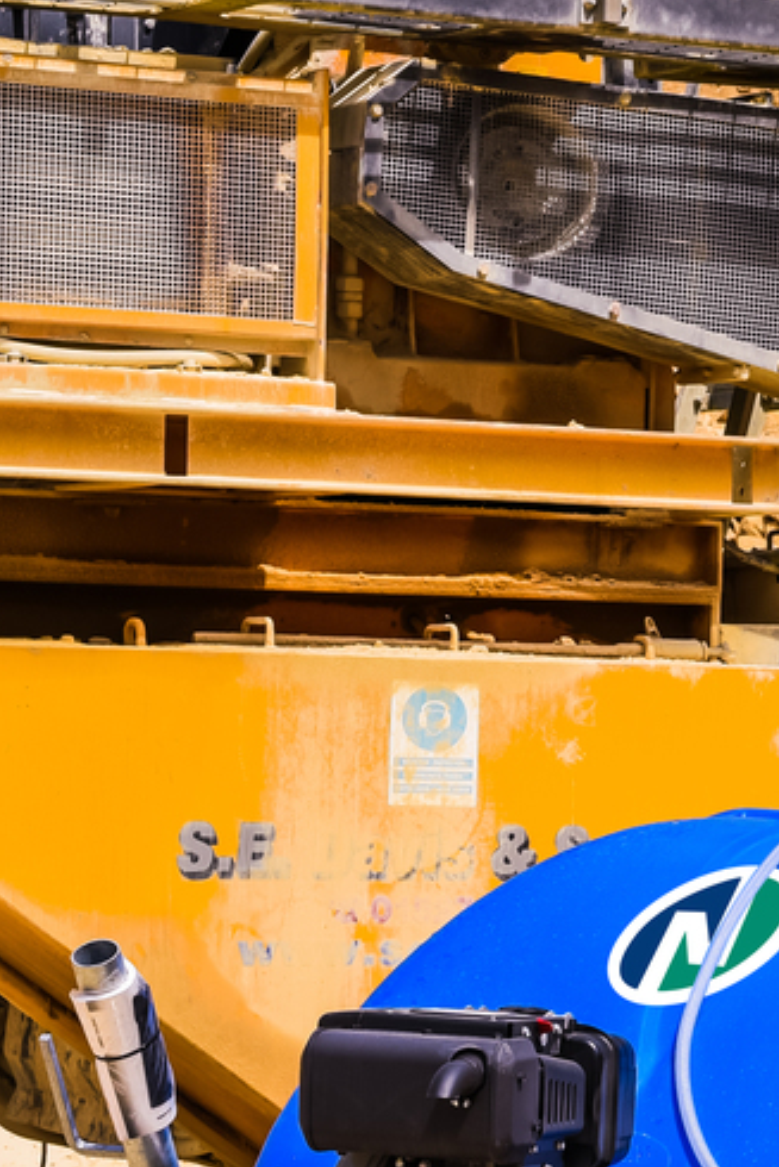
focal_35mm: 153
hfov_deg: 8.6
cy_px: 1006
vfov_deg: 13.3
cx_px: 1448
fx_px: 4962
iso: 100
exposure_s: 1/200
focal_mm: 50
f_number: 11
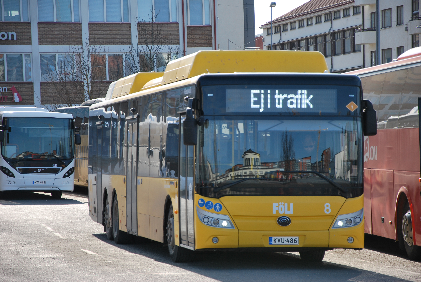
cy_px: 141
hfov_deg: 13.0
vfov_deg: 8.7
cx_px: 210
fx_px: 1844
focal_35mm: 158
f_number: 5.6
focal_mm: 105
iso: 200
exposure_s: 1/400
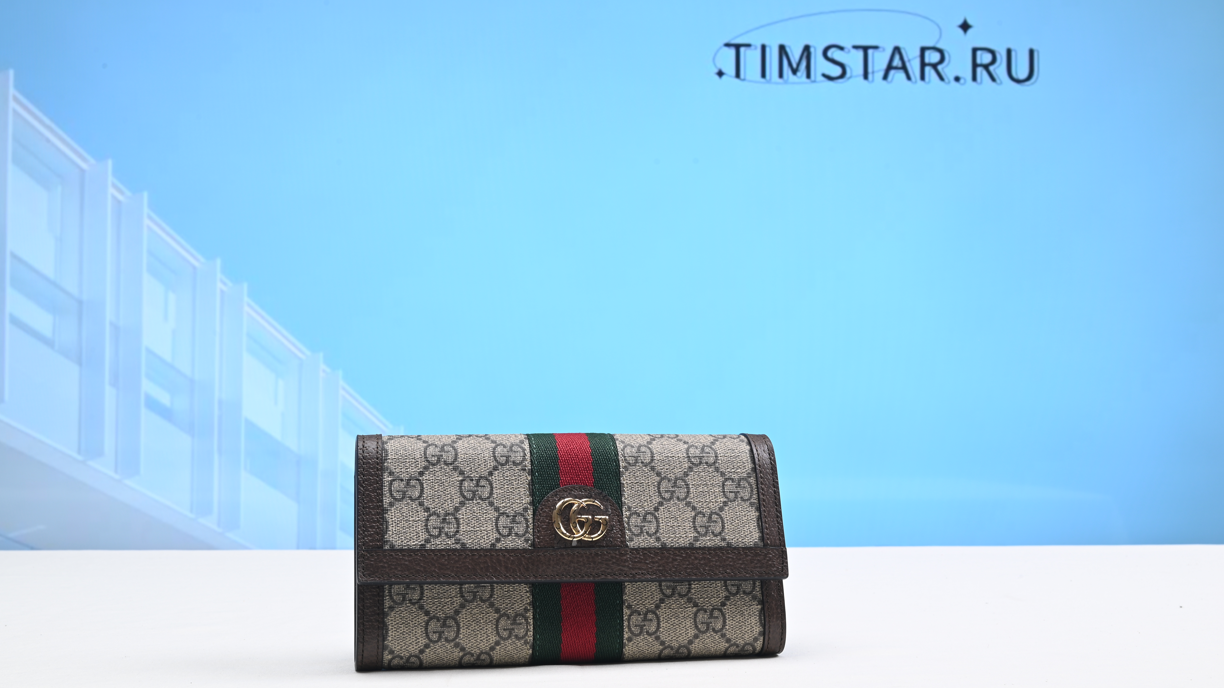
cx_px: 611
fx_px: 1363
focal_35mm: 42
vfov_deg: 28.3
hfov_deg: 48.4
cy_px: 352
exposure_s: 1/2
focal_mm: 40
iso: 100
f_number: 16
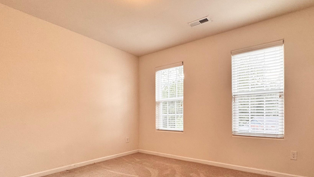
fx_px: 158
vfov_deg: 57.3
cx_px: 190
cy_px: 116
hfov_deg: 88.3
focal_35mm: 19
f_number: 2.2
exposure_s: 1/60
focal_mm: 2.22
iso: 200
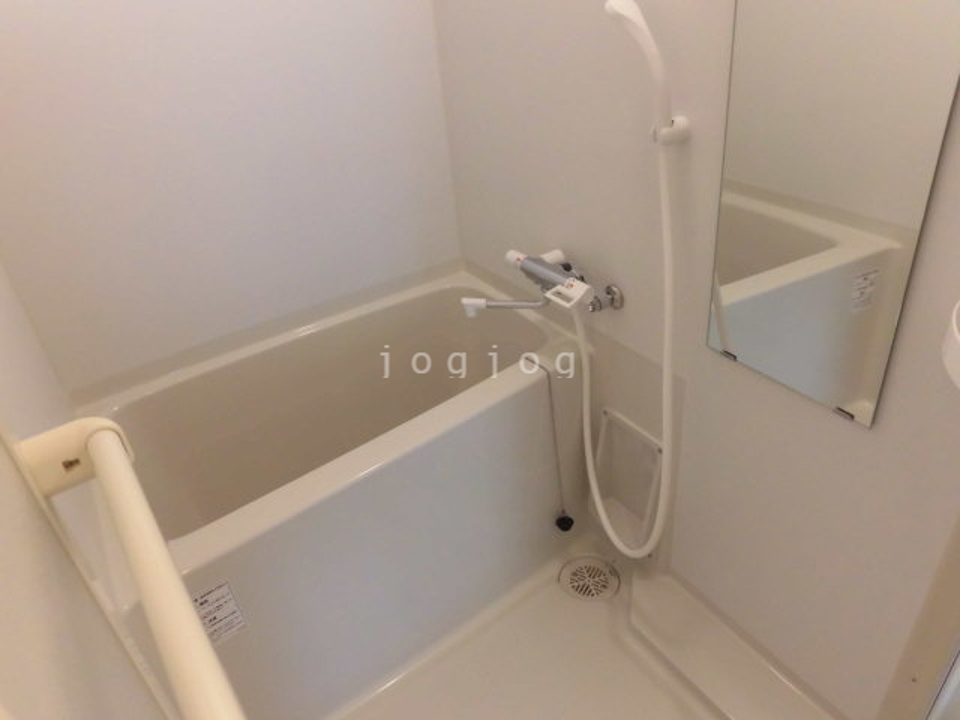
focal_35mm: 24
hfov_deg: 71.6
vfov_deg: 56.8
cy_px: 360
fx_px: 666
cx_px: 480
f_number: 3.1
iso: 250
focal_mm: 4.3
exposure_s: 1/50
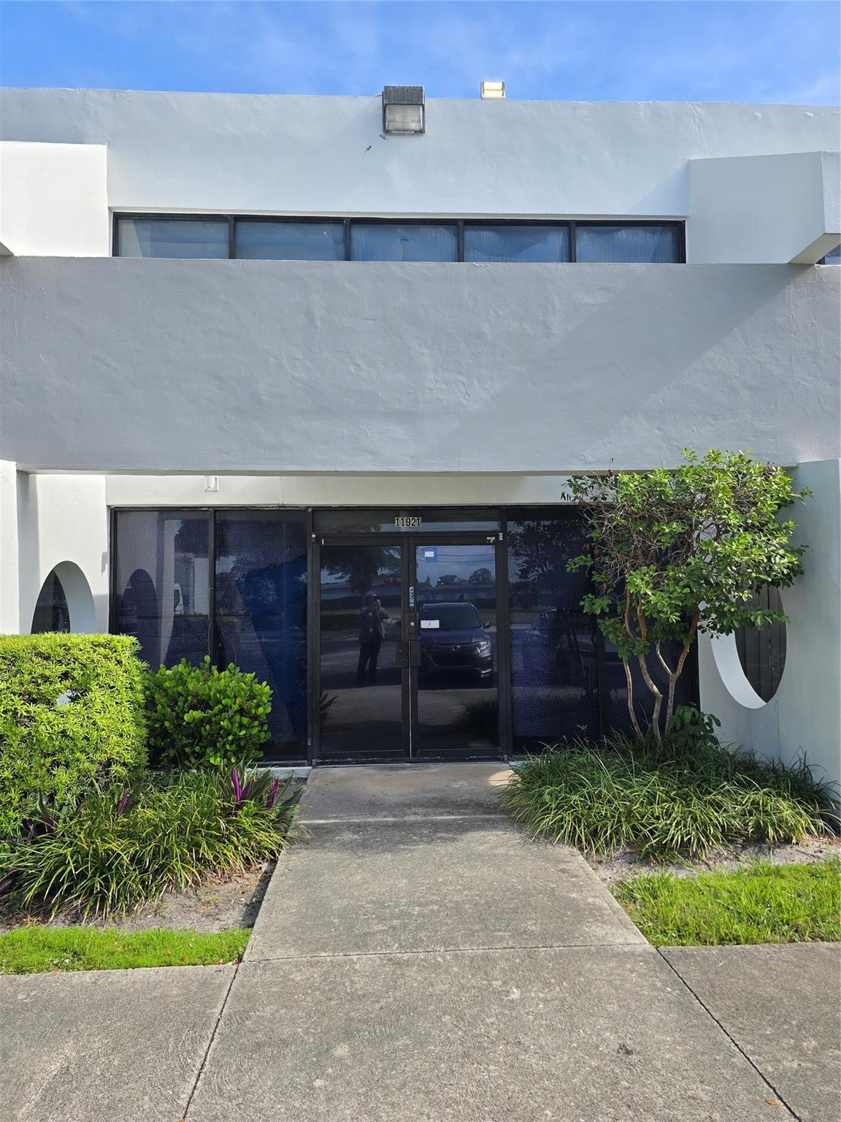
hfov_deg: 58.9
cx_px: 420
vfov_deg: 73.9
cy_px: 561
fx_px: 745
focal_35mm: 23
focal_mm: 6.3
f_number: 1.7
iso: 12
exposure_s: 1/331
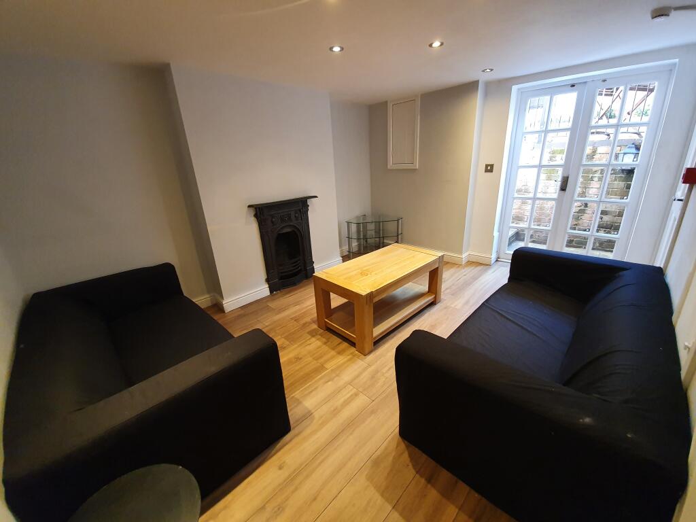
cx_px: 348
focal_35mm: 13
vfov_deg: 89.9
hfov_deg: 106.2
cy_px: 261
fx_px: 261
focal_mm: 1.8
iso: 320
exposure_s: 1/50
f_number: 2.2
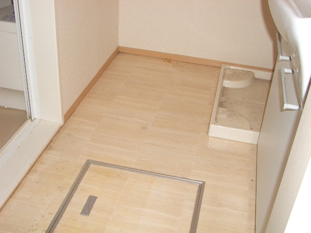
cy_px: 116
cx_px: 156
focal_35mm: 49
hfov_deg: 38.9
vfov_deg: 29.7
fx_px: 440
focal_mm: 8.2
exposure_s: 1/60
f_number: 3.1
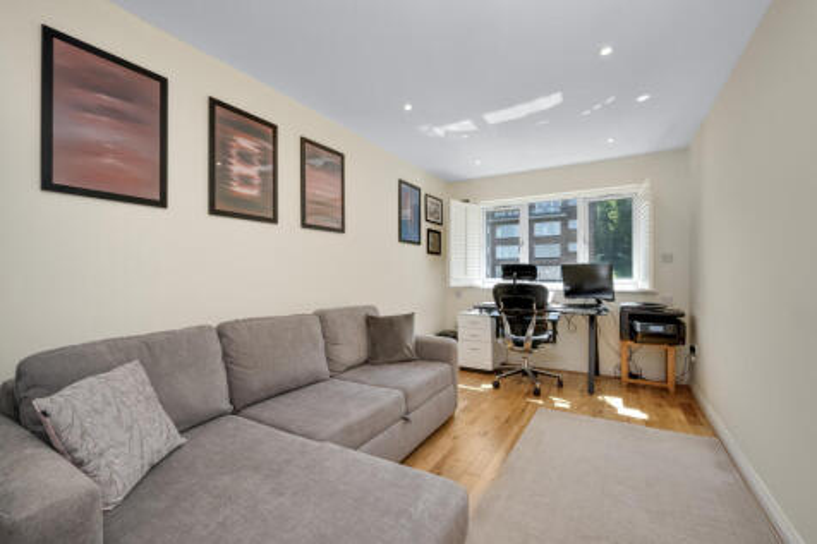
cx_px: 408
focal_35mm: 15
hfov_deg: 100.4
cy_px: 272
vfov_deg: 77.3
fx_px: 340
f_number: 11
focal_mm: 15
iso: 320
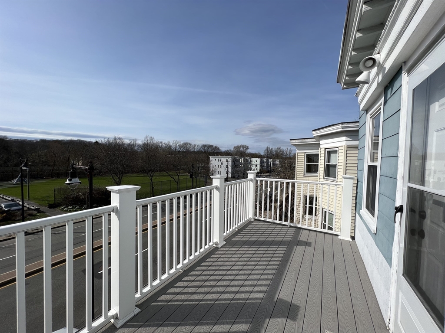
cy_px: 166
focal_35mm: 13
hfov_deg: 106.2
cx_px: 222
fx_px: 167
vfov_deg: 89.9
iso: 32
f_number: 1.8
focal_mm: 1.57
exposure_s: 1/3311
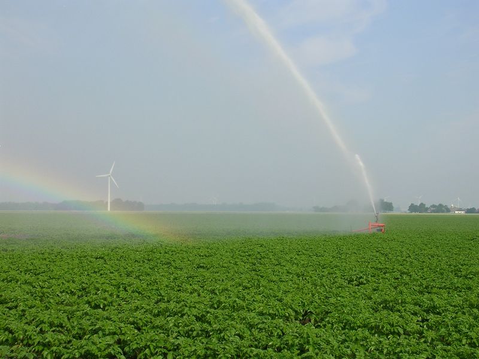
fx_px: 996
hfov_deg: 27.0
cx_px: 240
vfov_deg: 20.4
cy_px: 180
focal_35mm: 72
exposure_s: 1/688
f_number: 3.7
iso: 50
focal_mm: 10.9
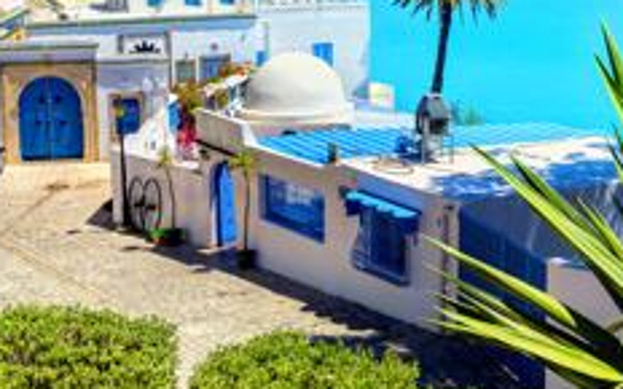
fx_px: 1138
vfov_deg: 19.2
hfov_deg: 30.6
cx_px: 340
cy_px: 80
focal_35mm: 67
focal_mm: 35
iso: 100
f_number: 9
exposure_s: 1/500
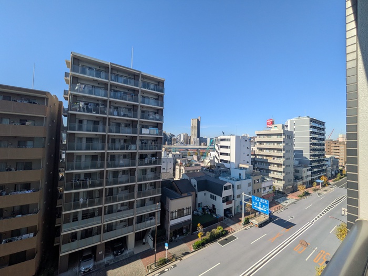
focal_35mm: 14
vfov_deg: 85.7
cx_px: 184
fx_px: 149
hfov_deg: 102.1
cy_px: 138
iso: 47
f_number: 2.2
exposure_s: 1/1887
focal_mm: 1.83
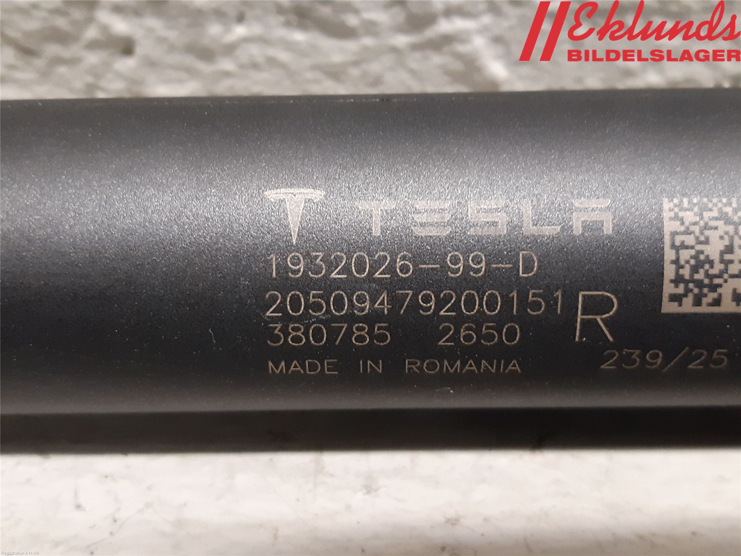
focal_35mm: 26
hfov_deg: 67.3
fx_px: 557
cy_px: 278
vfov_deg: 53.1
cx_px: 370
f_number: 1.7
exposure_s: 1/25
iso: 250
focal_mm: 3.93
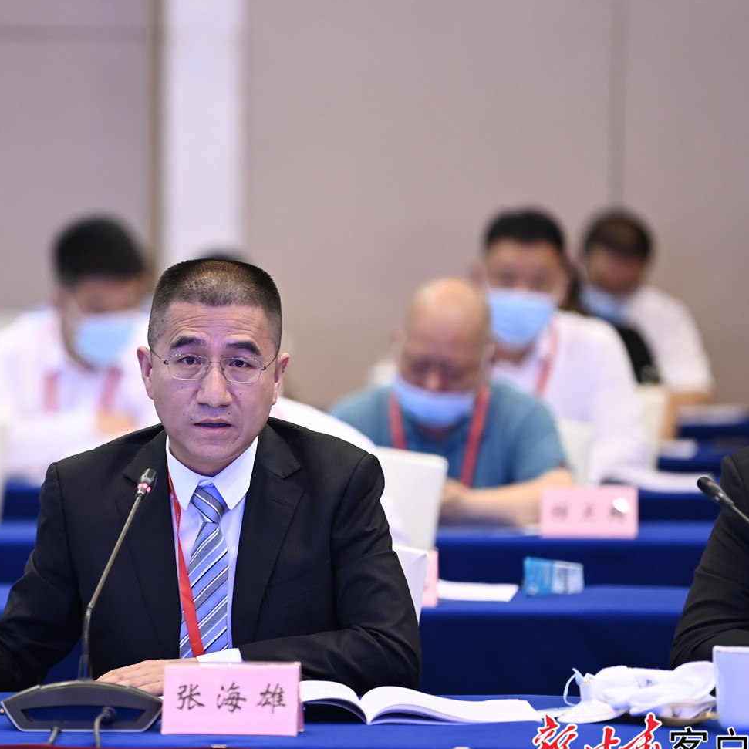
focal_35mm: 280
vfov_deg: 6.3
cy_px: 396
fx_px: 6854
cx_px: 201
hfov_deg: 6.3
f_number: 2.8
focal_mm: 200
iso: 2000
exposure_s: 1/200
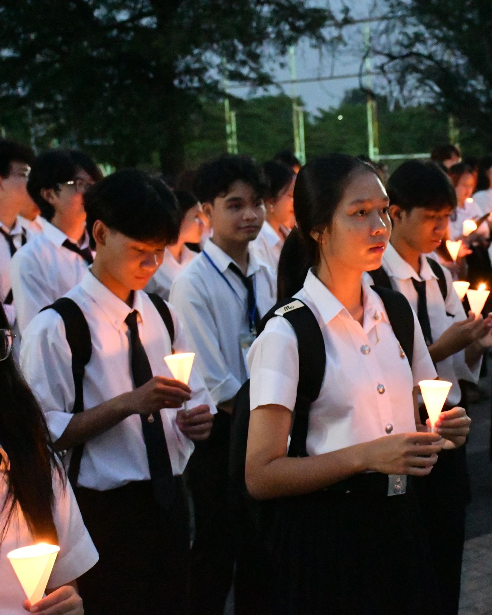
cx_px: 446
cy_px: 307
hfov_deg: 17.8
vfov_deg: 22.5
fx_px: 1547
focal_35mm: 85
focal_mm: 40
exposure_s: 1/125
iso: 16000
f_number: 6.3
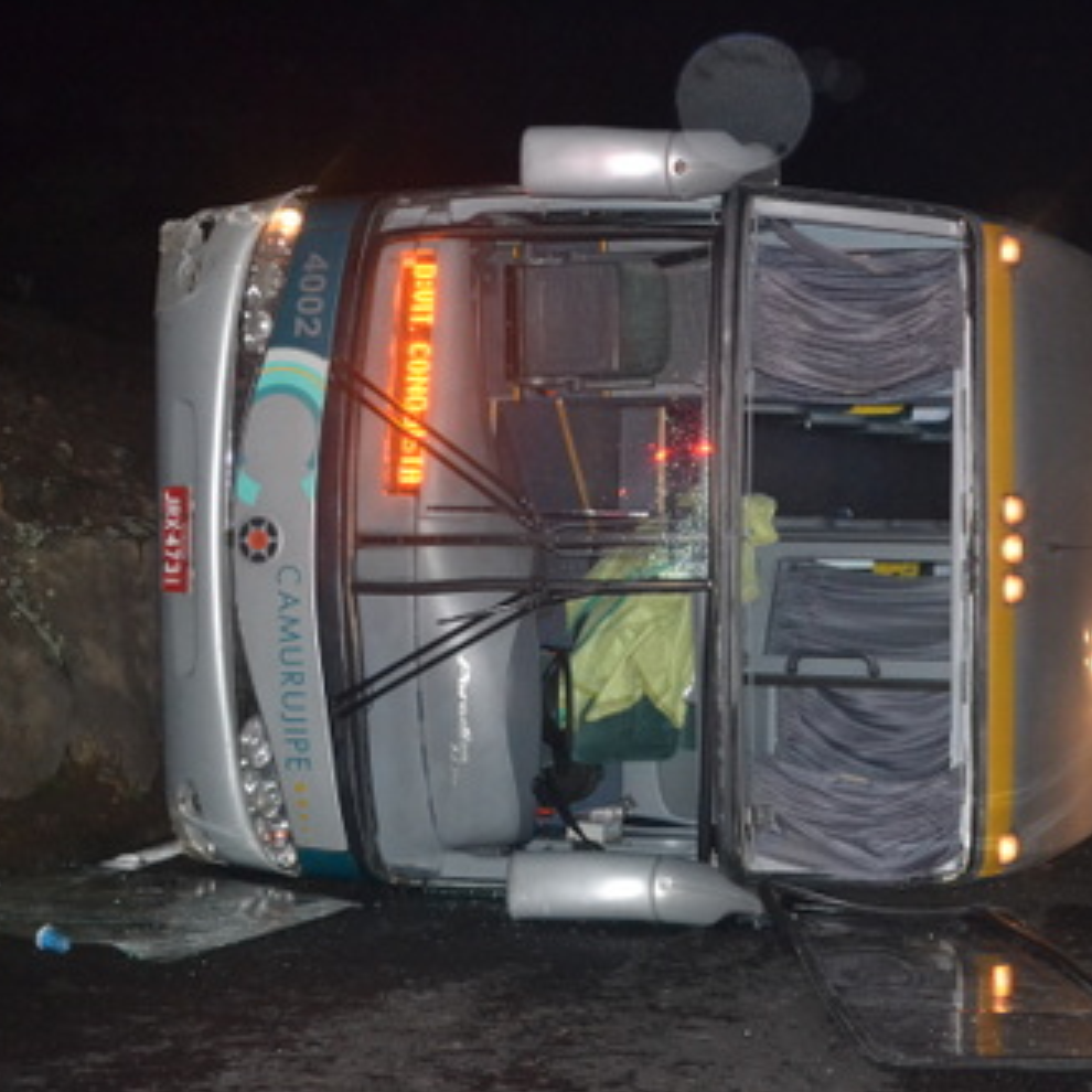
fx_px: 2414
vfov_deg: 25.5
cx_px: 778
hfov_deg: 25.3
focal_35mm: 68
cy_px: 546
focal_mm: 35
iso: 3200
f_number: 5
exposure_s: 1/60
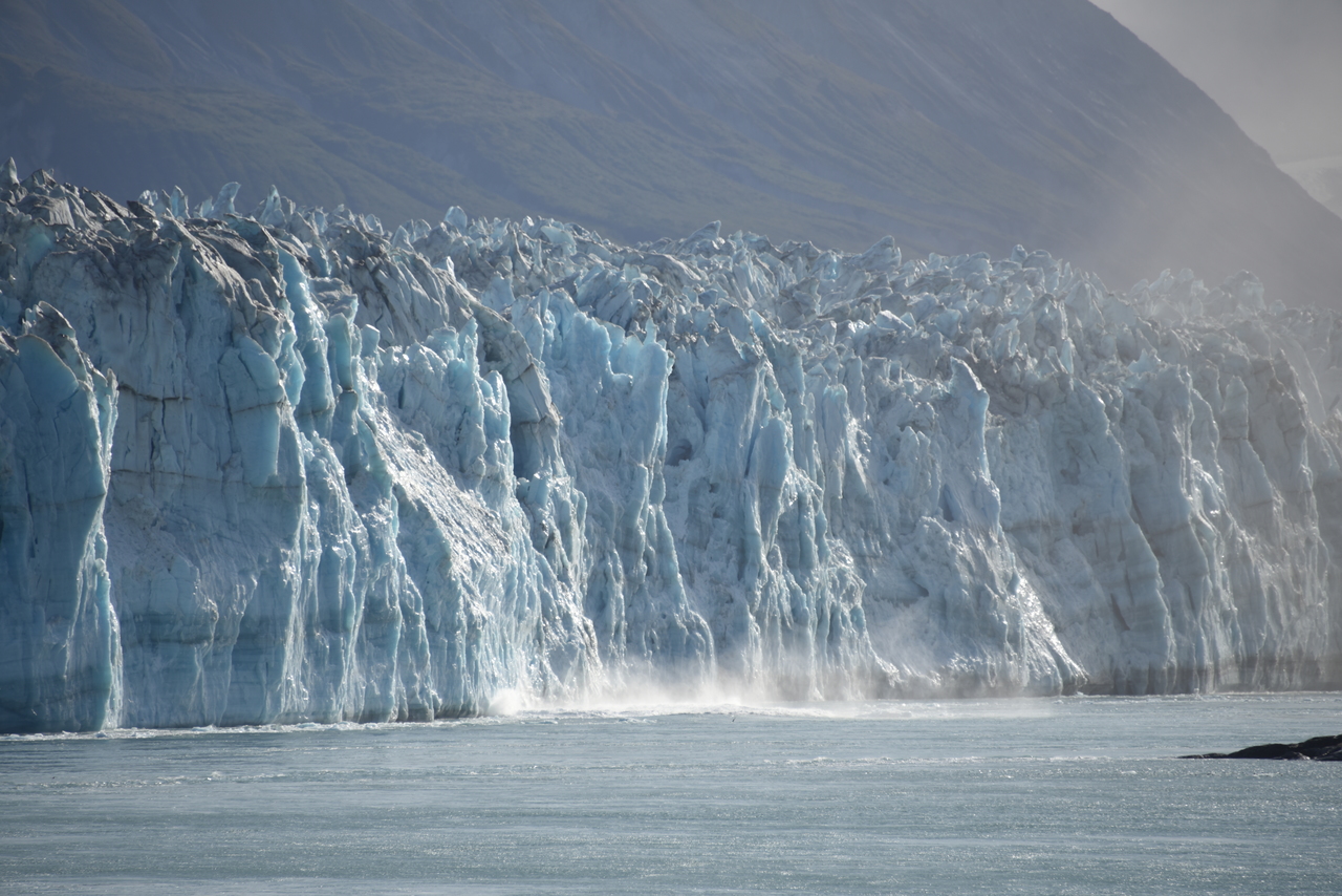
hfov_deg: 6.9
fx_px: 11185
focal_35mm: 300
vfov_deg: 4.6
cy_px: 448
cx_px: 671
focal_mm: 300
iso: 100
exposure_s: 1/640
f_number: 7.1
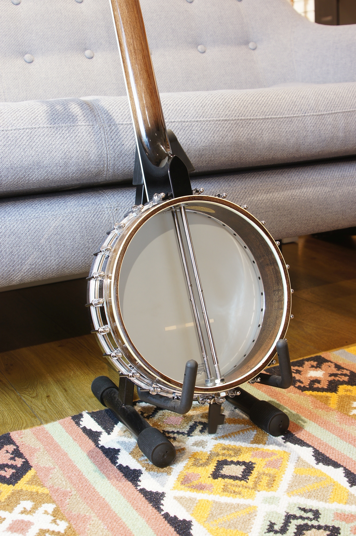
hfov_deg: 29.8
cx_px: 178
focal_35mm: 45
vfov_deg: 43.6
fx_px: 669
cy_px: 268
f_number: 7.1
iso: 100
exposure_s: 1/3
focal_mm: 30
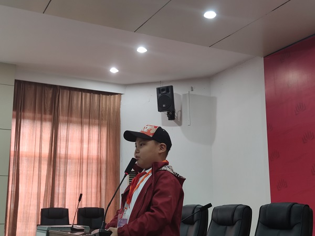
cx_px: 158
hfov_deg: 41.2
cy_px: 118
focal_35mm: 46
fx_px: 419
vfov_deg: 31.5
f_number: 1.69
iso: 358
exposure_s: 1/50
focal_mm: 6.72
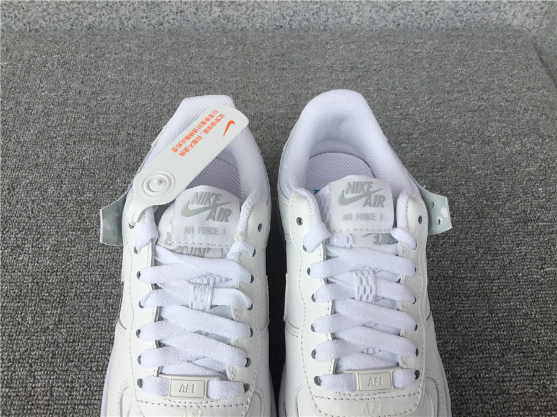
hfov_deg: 58.4
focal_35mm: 31
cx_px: 278
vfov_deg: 45.4
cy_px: 208
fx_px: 499
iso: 25
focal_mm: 3.3
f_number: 2.4
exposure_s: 1/301
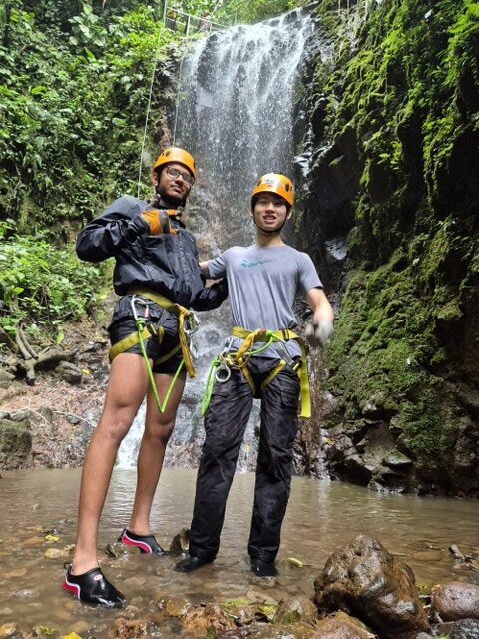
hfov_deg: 58.9
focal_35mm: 23
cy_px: 320
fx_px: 424
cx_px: 240
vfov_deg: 73.9
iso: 640
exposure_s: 1/120
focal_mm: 5.4
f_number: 1.8
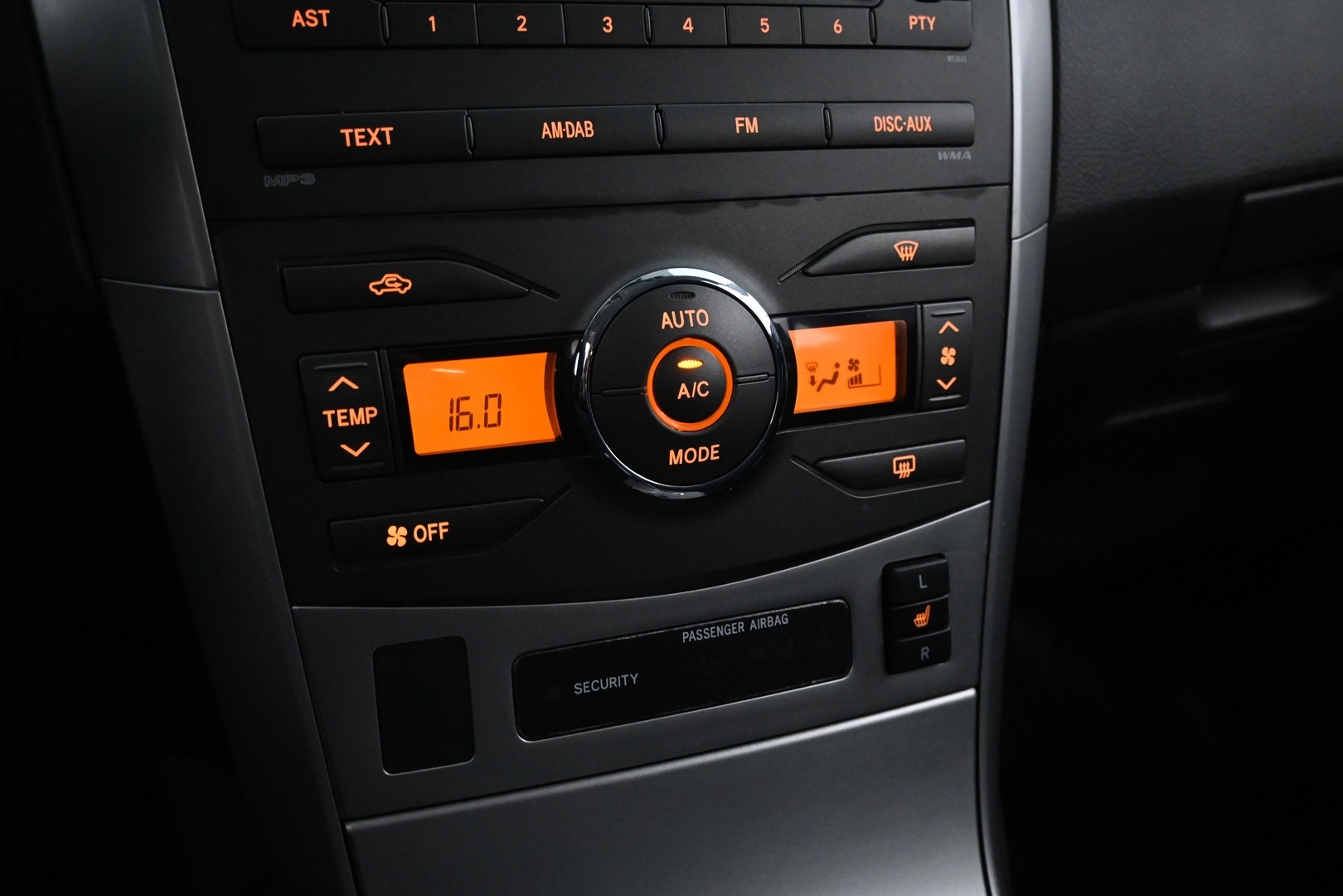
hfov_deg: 57.2
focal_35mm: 33
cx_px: 672
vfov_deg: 40.0
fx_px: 1231
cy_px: 448
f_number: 4
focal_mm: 22
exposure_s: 1/40
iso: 4000
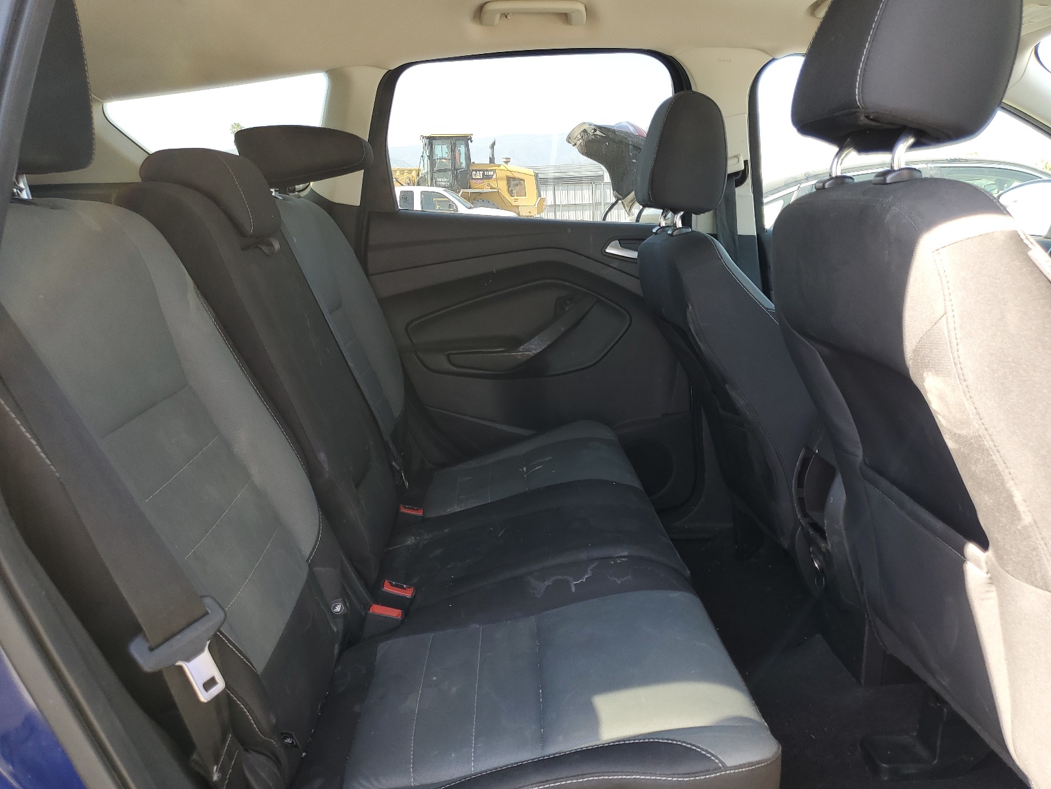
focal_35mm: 26
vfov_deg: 53.1
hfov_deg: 67.3
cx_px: 526
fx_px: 789
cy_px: 394
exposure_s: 1/167
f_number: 1.5
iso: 50
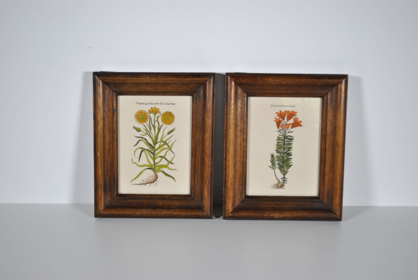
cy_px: 140
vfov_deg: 28.2
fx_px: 558
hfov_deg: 41.1
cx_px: 209
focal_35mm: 48
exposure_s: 1/100
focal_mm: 32
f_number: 4.8
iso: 200
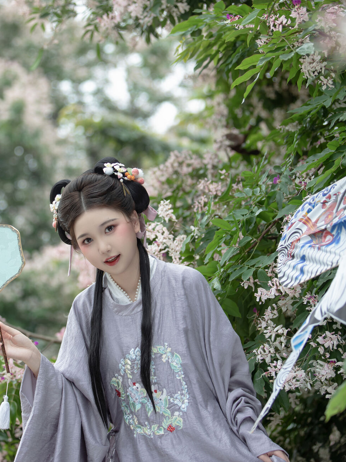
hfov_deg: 13.2
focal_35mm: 112
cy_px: 199
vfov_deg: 17.6
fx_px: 1493
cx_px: 155
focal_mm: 85
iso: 160
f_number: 2.8
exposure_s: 1/200
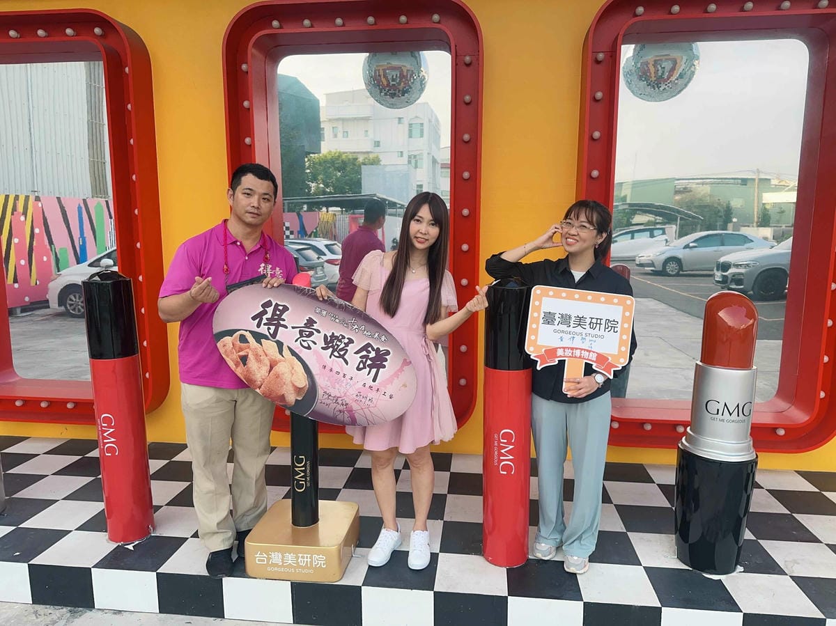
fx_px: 579
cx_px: 418
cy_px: 313
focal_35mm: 24
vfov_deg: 56.8
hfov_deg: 71.6
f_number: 1.78
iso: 80
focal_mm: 6.86
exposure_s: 1/357
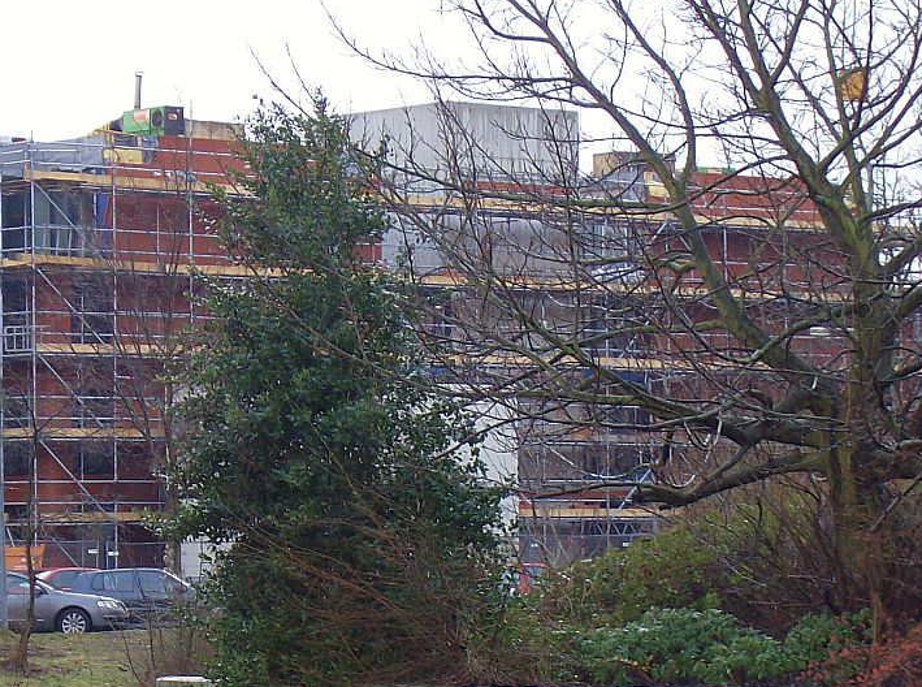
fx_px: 4145
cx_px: 311
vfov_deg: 9.5
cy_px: 481
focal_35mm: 156
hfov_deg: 12.7
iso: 105
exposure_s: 1/134
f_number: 4.8
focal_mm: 18
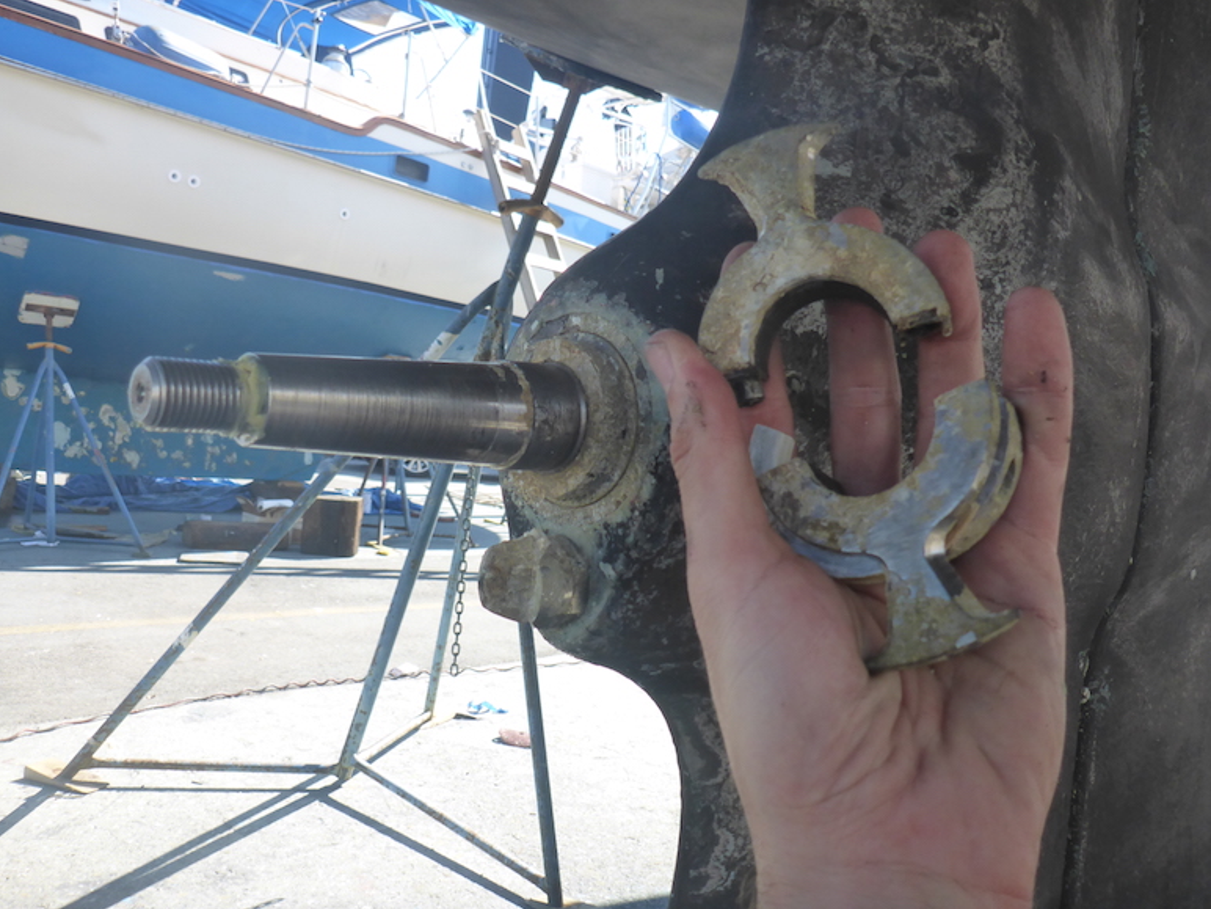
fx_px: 1015
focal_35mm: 29
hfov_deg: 61.7
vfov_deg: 48.2
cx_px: 615
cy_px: 440
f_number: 3.3
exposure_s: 1/250
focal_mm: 4.9
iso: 160
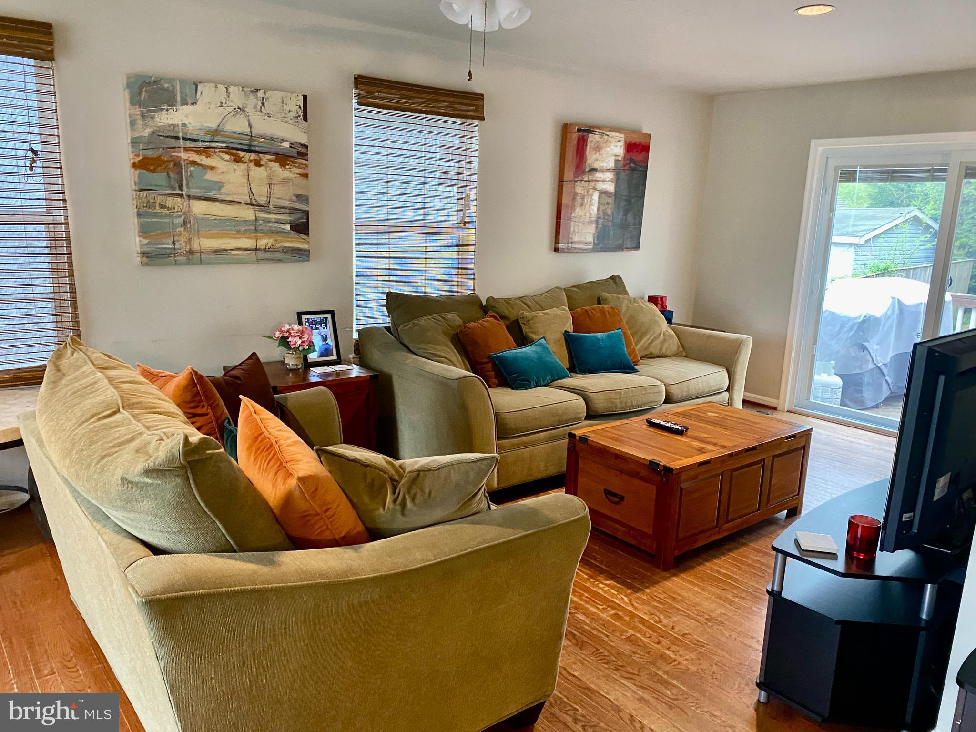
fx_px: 733
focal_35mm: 26
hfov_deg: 67.3
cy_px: 366
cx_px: 488
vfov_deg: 53.1
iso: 400
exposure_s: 1/60
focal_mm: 4.25
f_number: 1.8
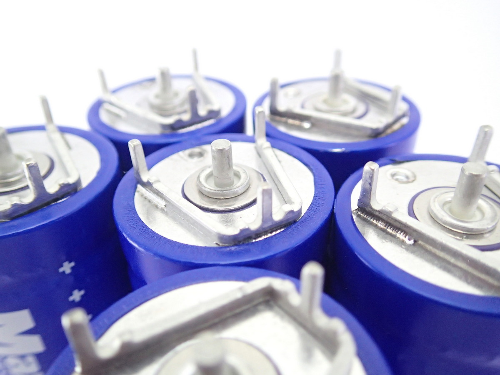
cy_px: 188
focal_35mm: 30
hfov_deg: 60.0
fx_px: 433
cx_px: 250
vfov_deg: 46.8
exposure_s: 1/80
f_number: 2.3
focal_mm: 5.5
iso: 800
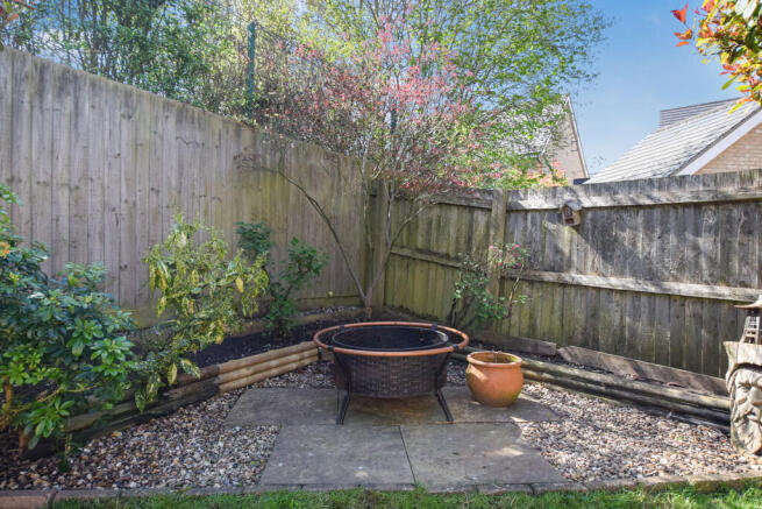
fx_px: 413
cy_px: 254
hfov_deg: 85.4
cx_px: 381
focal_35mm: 20
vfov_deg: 63.2
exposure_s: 1/200
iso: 400
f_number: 7.1
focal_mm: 13
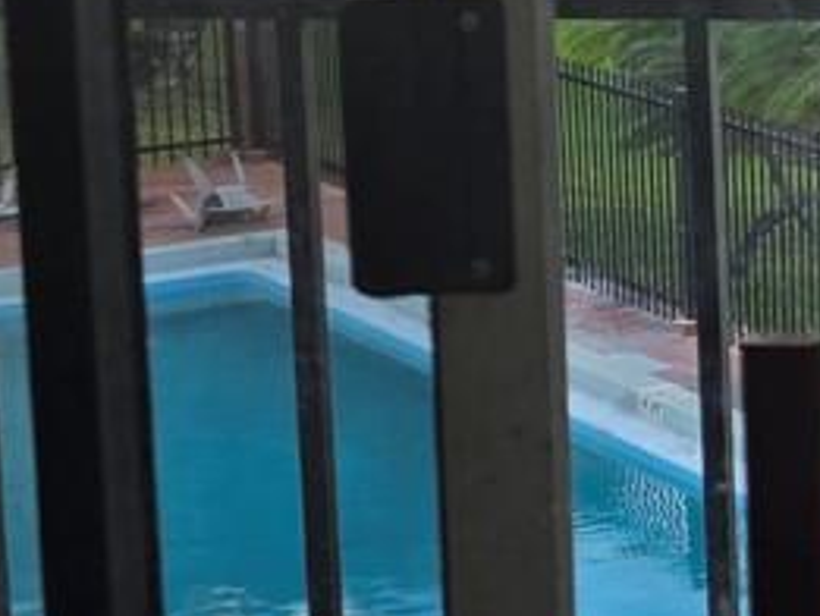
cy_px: -119
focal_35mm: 141
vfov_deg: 10.4
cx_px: 1904
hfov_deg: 11.7
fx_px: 3342
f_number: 1.7
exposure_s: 1/121
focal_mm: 6.3
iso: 12
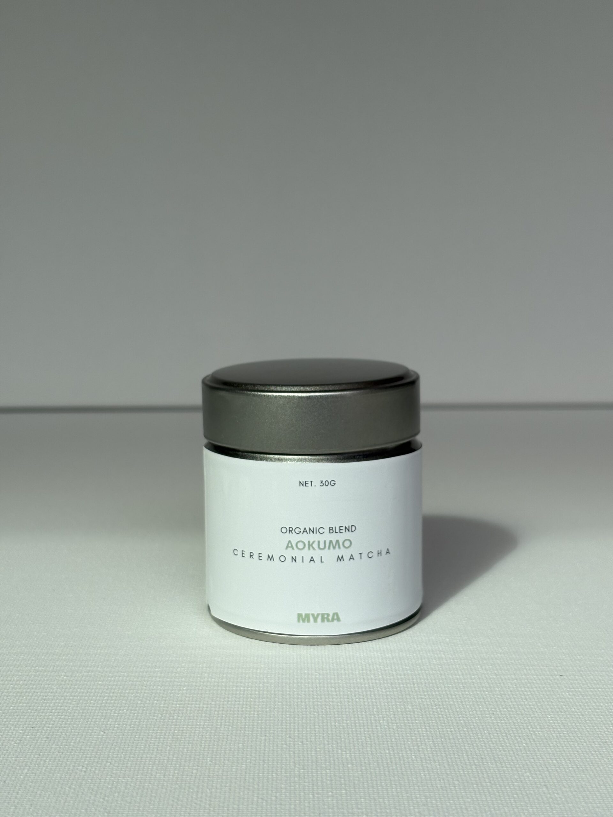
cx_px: 306
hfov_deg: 28.0
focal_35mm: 52
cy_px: 408
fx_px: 1228
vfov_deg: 36.8
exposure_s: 1/1667
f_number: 1.6
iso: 40
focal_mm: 5.96
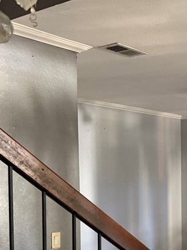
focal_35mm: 59
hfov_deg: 22.8
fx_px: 426
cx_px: 223
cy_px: 200
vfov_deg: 31.9
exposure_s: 1/60
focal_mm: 6.76
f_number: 1.78
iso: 640
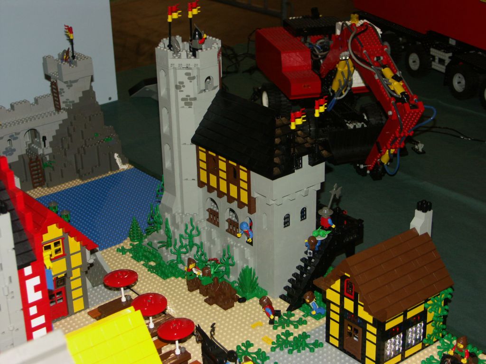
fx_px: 913
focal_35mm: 65
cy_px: 182
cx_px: 243
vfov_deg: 22.6
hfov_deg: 29.8
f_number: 3.2
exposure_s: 1/60
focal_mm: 16.59
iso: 200
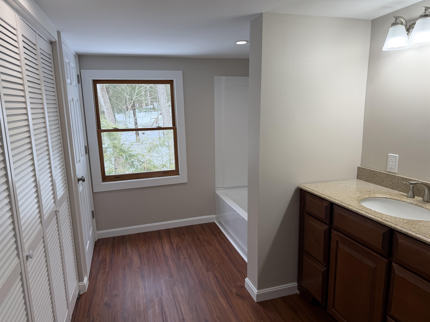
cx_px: 215
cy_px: 161
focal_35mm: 24
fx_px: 298
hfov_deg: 71.6
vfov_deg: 56.8
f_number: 1.78
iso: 64
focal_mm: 6.76
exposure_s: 1/184
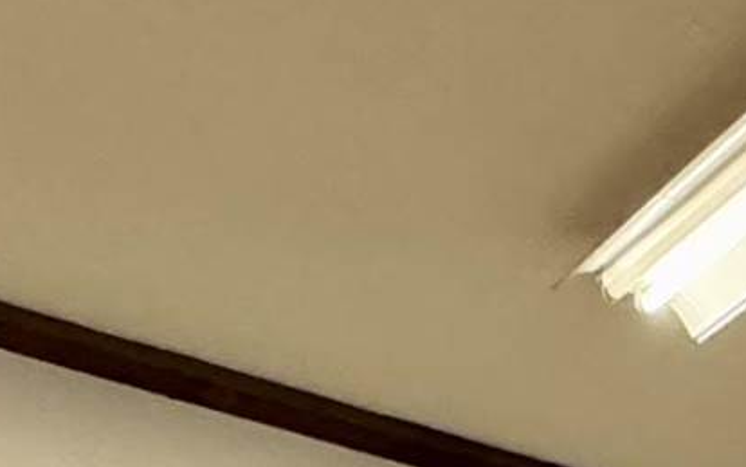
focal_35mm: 110
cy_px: 1520
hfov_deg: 16.8
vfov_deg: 9.0
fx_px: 2237
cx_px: 1189
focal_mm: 2.22
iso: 500
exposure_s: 1/60
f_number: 2.2
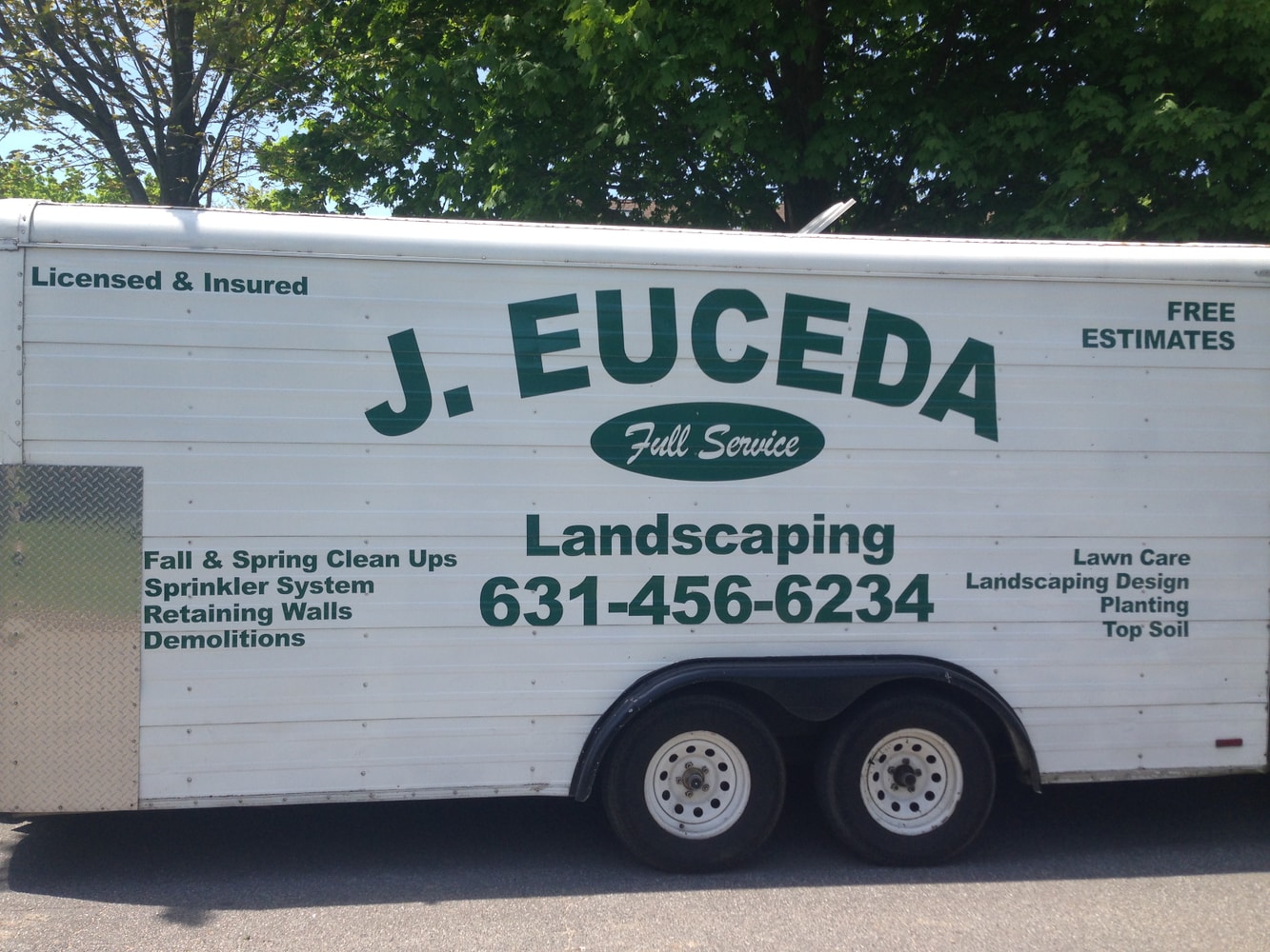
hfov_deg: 55.3
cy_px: 476
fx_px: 1211
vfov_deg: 43.0
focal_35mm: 33
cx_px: 635
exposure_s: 1/713
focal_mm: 4.12
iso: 50
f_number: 2.4
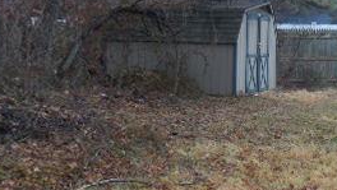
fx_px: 590
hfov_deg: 31.1
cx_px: 269
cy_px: 97
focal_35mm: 66
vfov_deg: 18.3
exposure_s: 1/125
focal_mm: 4.5
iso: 125
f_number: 3.3
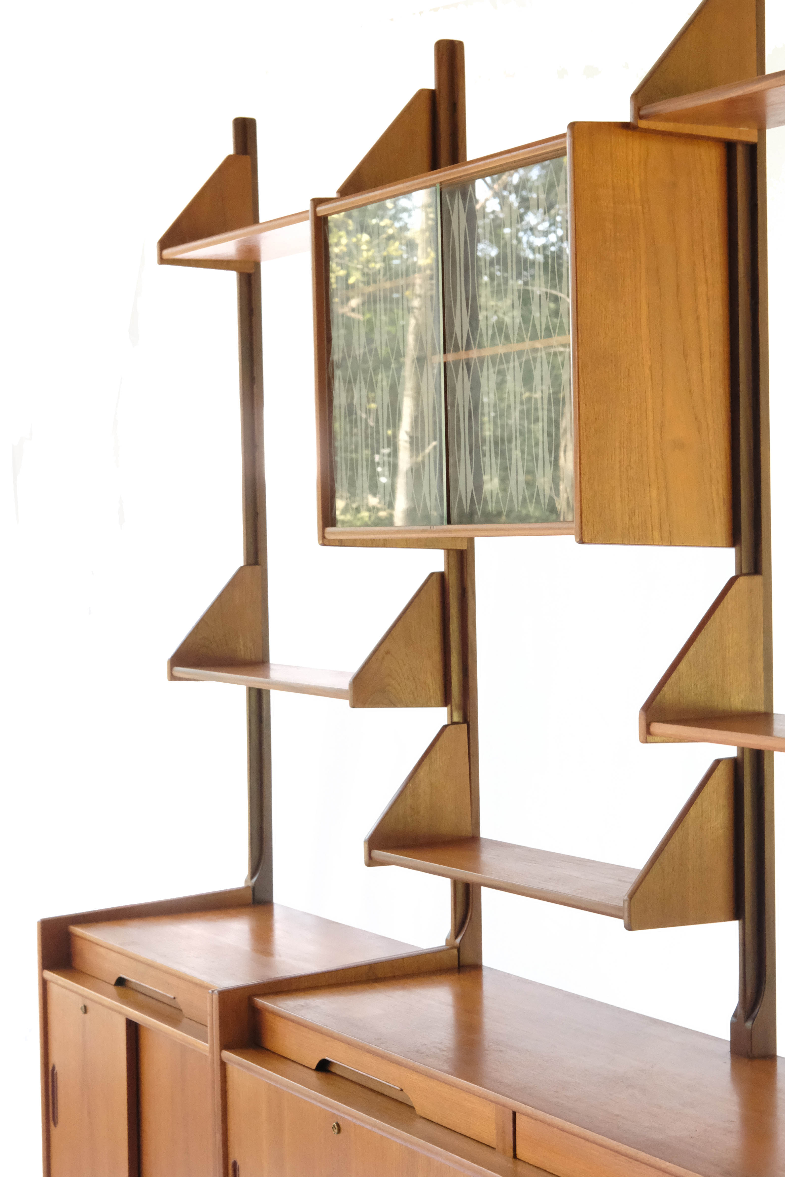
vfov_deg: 29.6
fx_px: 2224
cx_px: 404
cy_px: 638
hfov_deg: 20.0
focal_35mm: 68
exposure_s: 1/125
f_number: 8
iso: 8000
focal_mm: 35
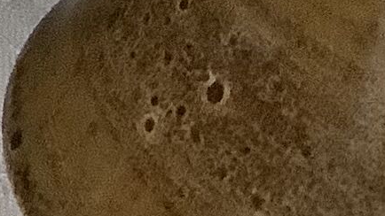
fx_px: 2593
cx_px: -984
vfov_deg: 4.4
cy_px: -628
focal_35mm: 254
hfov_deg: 7.1
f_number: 2.4
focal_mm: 3.3
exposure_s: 1/60
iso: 320
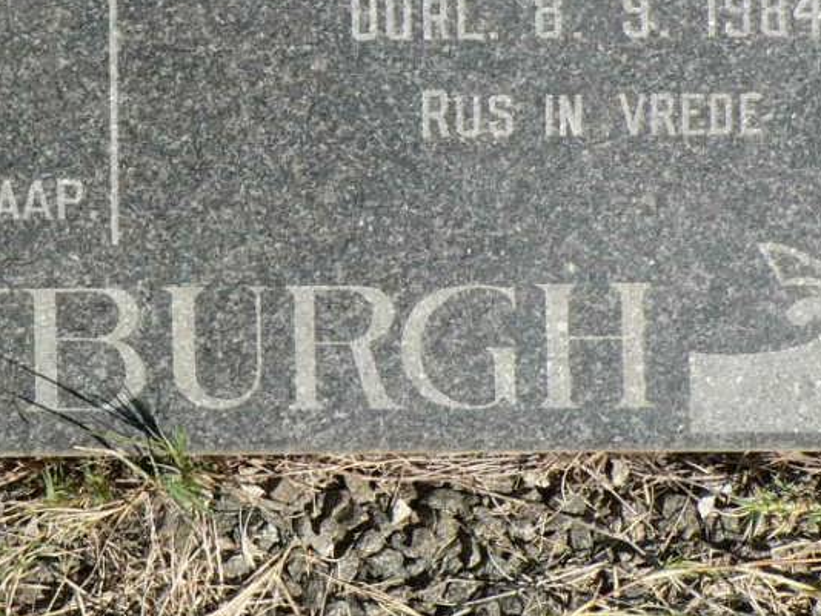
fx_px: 3891
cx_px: 80
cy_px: -63
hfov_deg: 12.0
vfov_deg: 9.0
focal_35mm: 164
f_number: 5
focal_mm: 12.2
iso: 100
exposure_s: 1/500
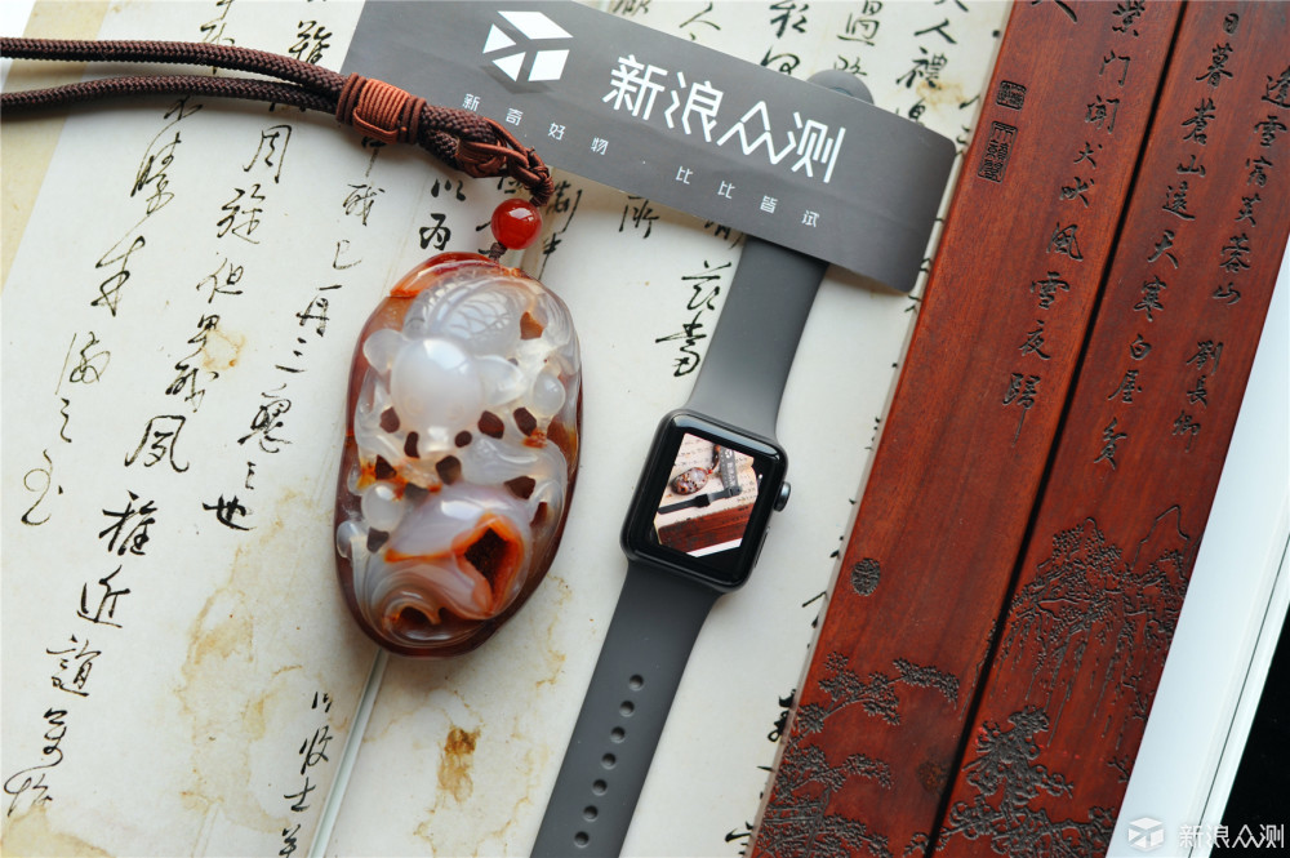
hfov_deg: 39.6
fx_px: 1790
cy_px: 429
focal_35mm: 50
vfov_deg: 26.9
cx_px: 645
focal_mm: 50
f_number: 3.5
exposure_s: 1/50
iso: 200
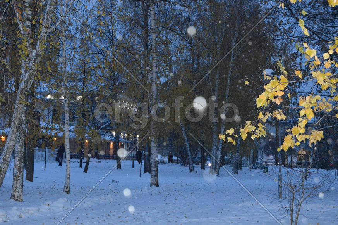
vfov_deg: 16.5
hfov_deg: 24.6
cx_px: 169
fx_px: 774
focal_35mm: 82
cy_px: 112
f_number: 5.6
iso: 3200
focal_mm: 55
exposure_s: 1/60
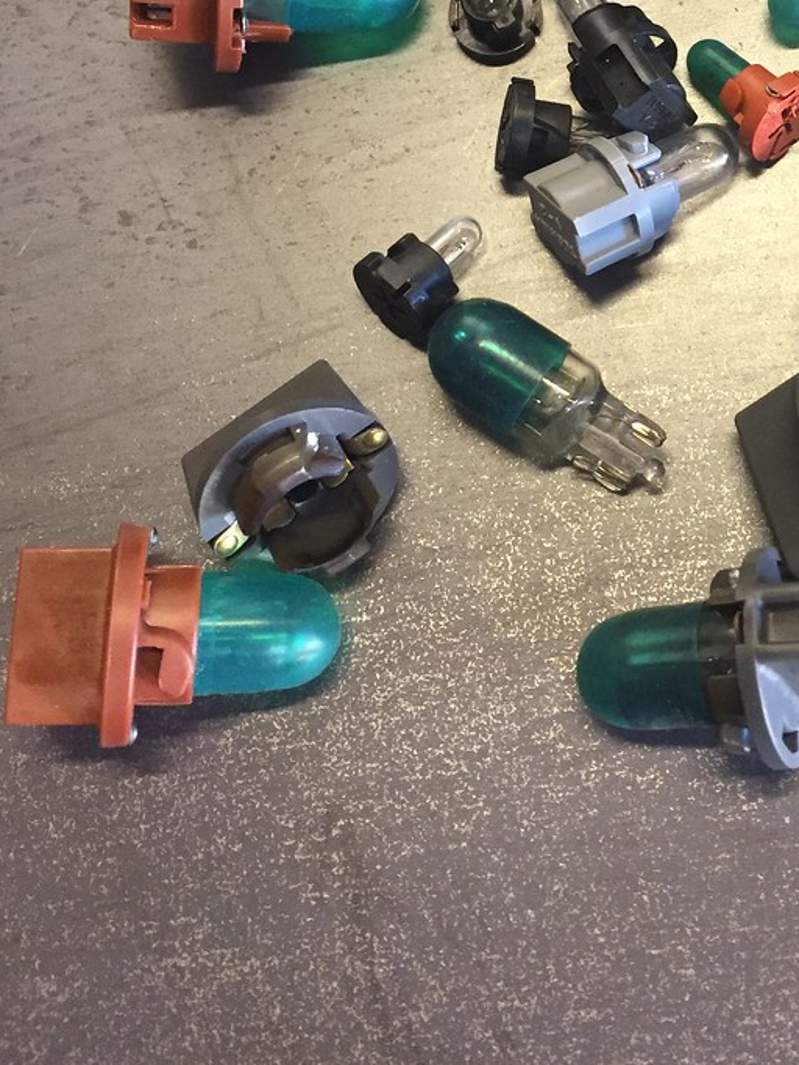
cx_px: 685
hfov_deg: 27.7
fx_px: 1569
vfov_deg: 35.6
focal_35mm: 51
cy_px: 144
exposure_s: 1/24
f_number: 2.2
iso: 250
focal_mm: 4.15
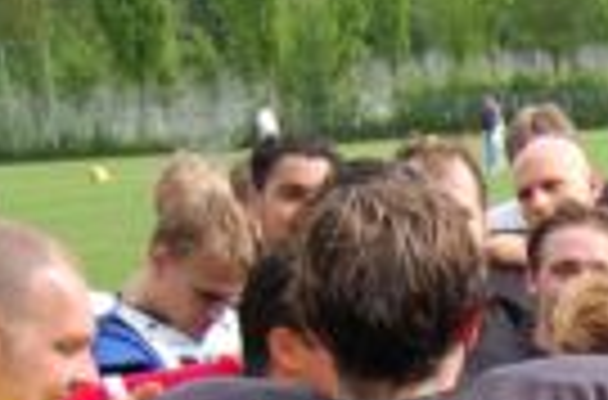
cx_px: 853
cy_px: 643
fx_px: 2036
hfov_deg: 15.9
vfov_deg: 10.7
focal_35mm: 121
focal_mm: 24
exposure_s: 1/800
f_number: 4
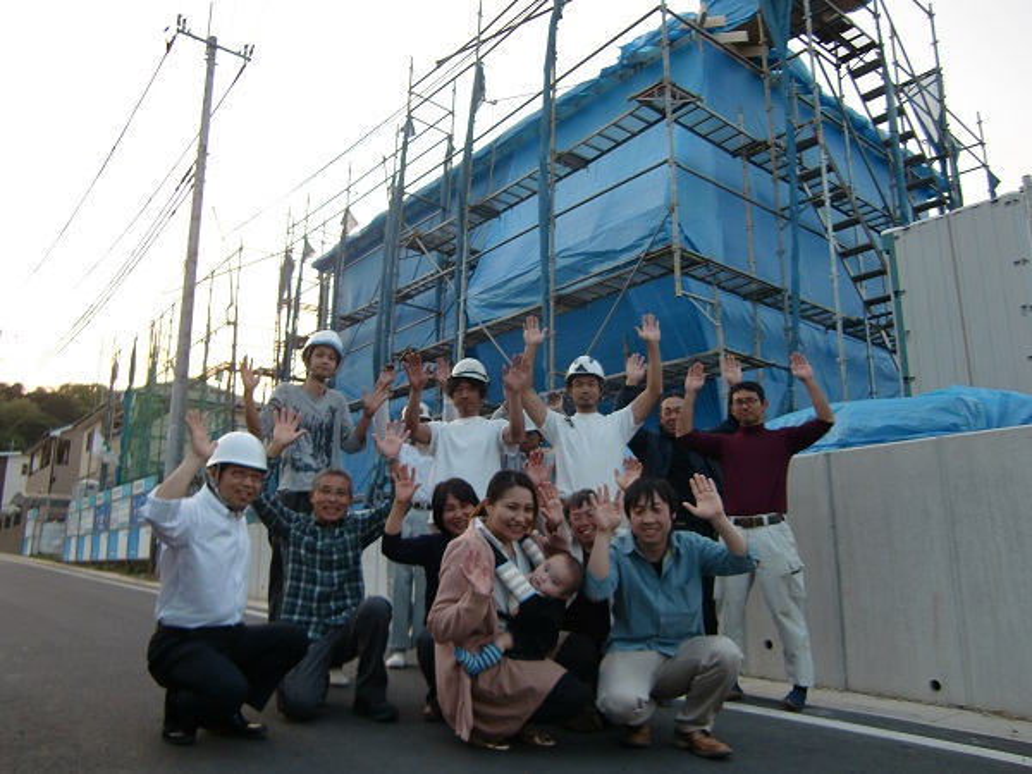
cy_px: 387
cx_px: 516
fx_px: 835
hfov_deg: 63.4
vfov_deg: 49.7
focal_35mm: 28
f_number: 2.6
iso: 64
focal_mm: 4.9
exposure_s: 1/60
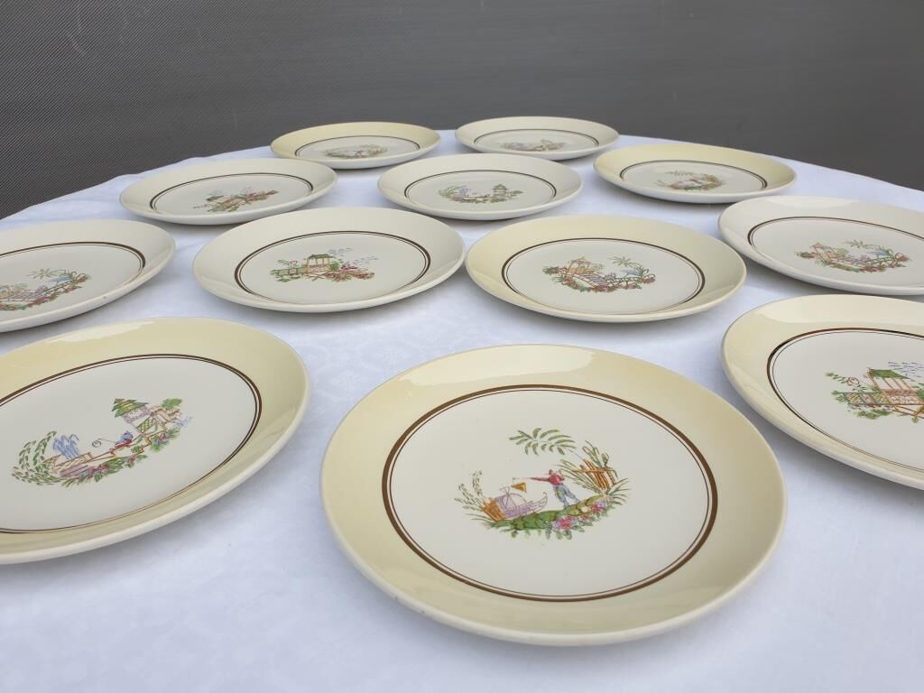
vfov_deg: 53.1
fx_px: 694
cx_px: 462
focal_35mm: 26
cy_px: 346
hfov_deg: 67.3
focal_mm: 4.3
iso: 50
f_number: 2.4
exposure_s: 1/126
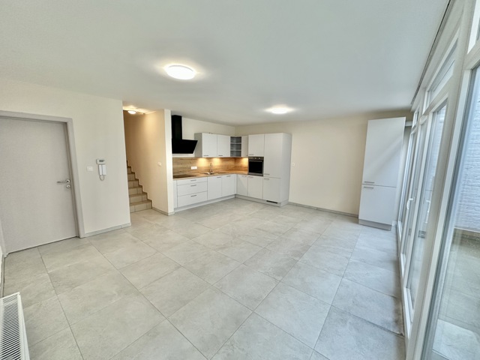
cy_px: 180
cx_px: 240
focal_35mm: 14
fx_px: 194
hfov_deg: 102.1
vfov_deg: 85.7
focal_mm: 2.22
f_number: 2.2
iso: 200
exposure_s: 1/100
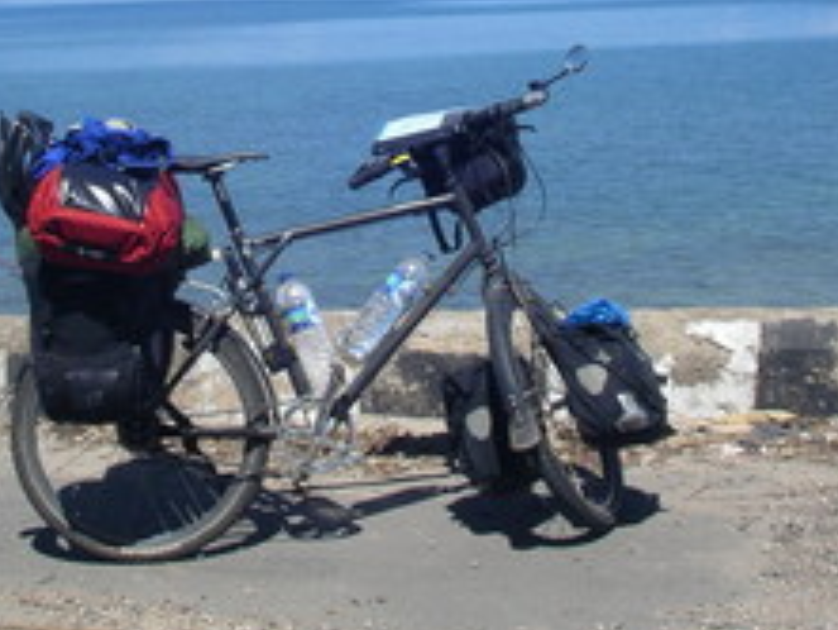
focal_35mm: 75
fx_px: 1817
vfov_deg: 19.5
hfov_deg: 26.0
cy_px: 140
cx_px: 387
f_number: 6.9
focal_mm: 5.7
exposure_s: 1/200
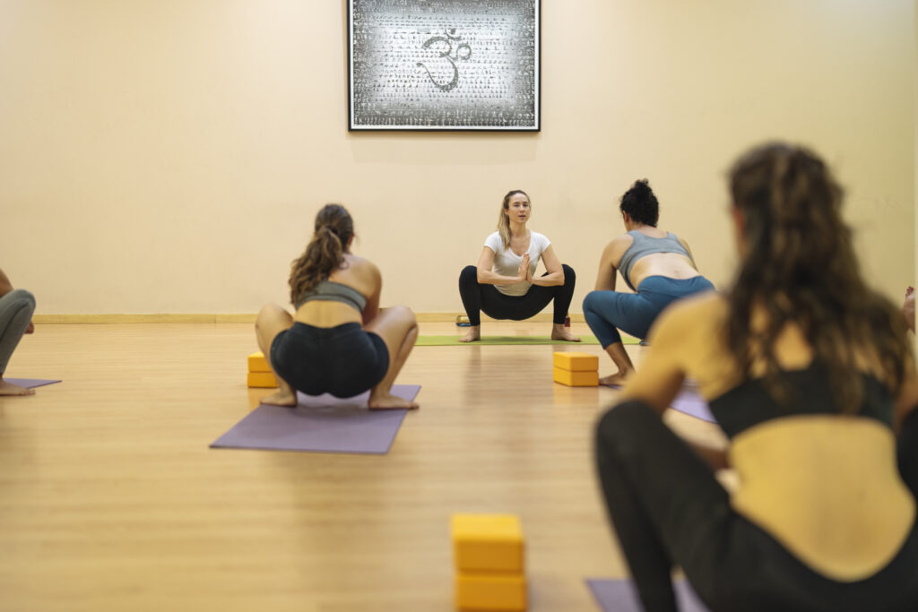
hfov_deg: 39.6
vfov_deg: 27.0
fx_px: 1275
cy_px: 306
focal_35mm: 50
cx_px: 459
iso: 400
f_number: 1.2
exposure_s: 1/160
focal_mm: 50
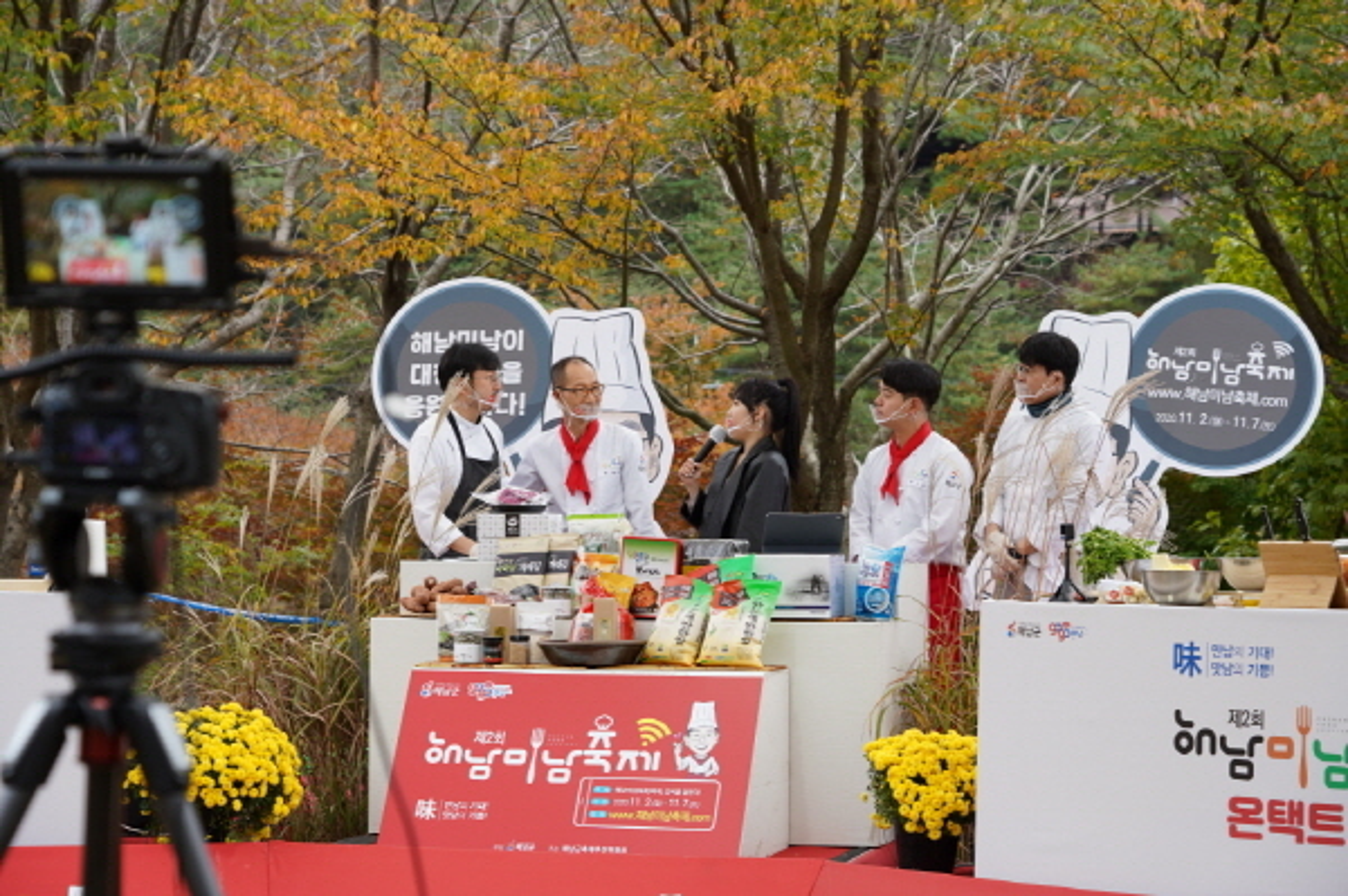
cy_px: 448
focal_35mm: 81
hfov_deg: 25.1
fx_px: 3030
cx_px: 674
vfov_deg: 16.8
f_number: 5.6
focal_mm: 81
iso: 100
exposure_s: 1/50
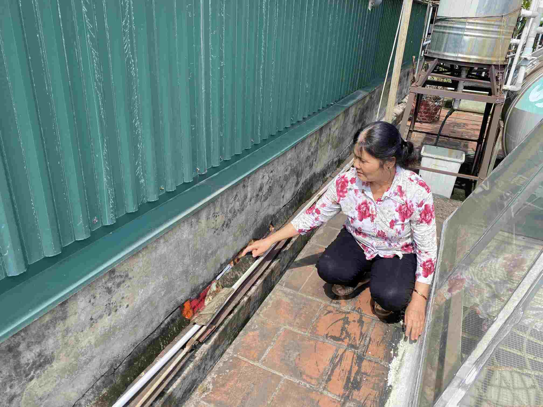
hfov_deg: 67.3
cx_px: 272
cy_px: 204
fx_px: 408
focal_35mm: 26
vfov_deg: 53.1
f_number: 1.8
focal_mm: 4.25
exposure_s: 1/1082
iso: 32
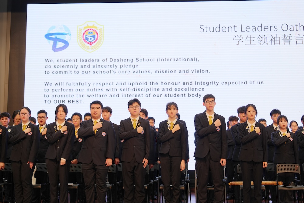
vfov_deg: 23.4
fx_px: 490
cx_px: 152
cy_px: 102
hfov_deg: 34.5
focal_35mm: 58
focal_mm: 58
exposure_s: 1/125
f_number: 2.8
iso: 250
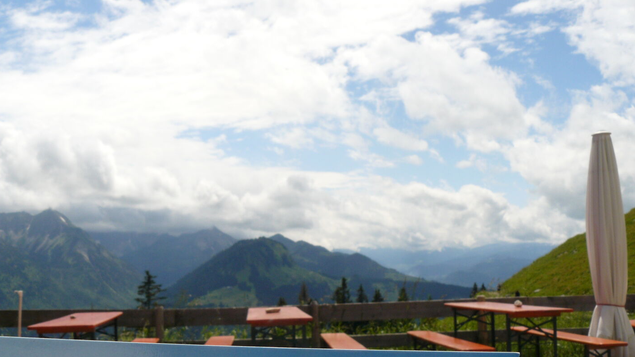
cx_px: 318
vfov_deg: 29.5
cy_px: 240
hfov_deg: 50.5
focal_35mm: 40
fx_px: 673
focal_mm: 6
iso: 100
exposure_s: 1/400
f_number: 7.1
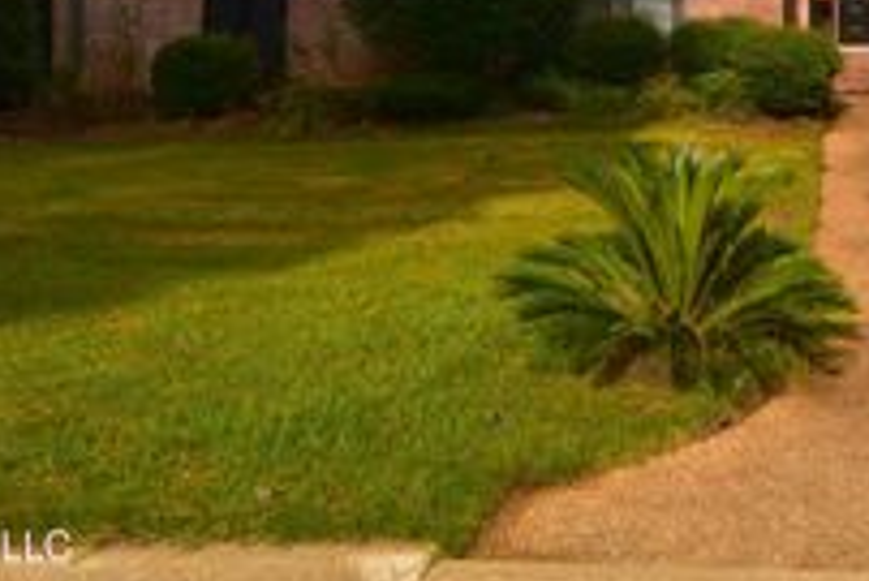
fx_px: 2150
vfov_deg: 14.9
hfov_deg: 22.1
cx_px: 852
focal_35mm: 89
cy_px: -105
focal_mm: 24
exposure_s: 1/200
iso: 160
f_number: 10
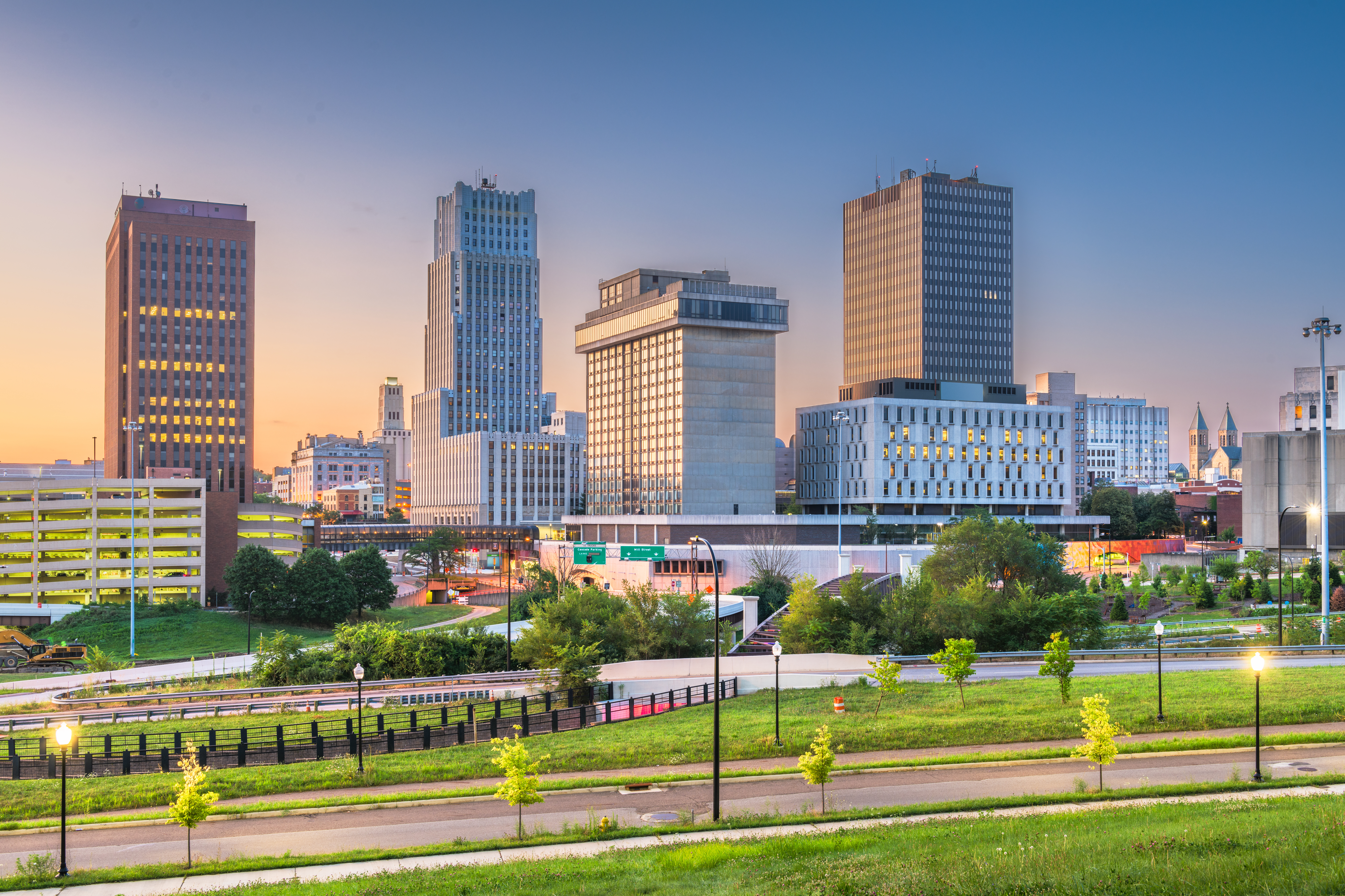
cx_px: 672
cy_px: 448
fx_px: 1345
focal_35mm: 36
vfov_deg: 36.9
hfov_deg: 53.1
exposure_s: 30
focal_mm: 36
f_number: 11
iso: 64
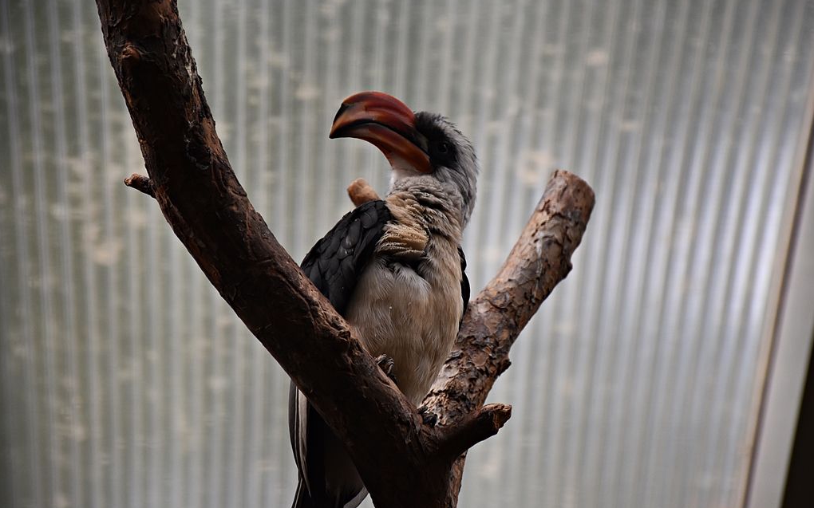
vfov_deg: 6.1
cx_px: 407
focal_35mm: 215
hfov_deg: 9.8
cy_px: 253
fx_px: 4769
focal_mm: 140
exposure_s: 1/500
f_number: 5.6
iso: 800
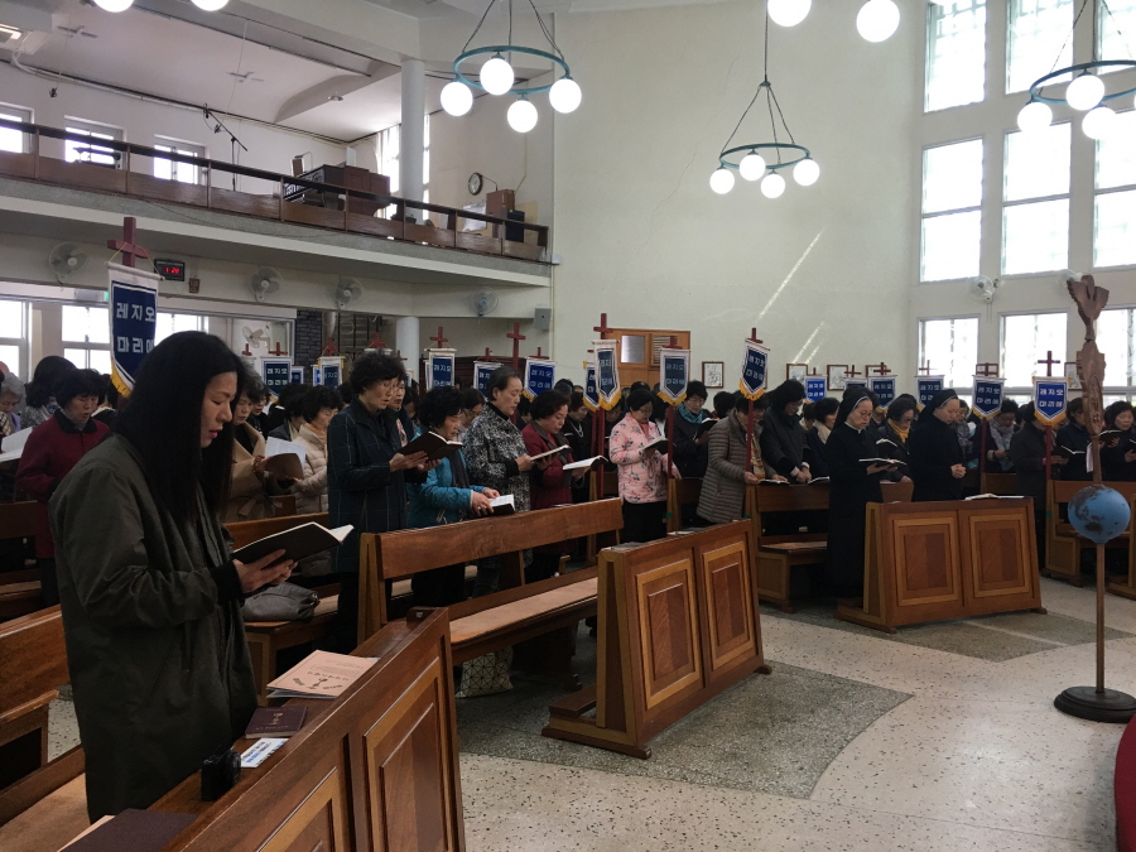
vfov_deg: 48.2
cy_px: 426
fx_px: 952
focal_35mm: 29
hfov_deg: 61.7
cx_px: 568
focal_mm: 4.15
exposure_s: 1/30
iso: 32
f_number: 2.2
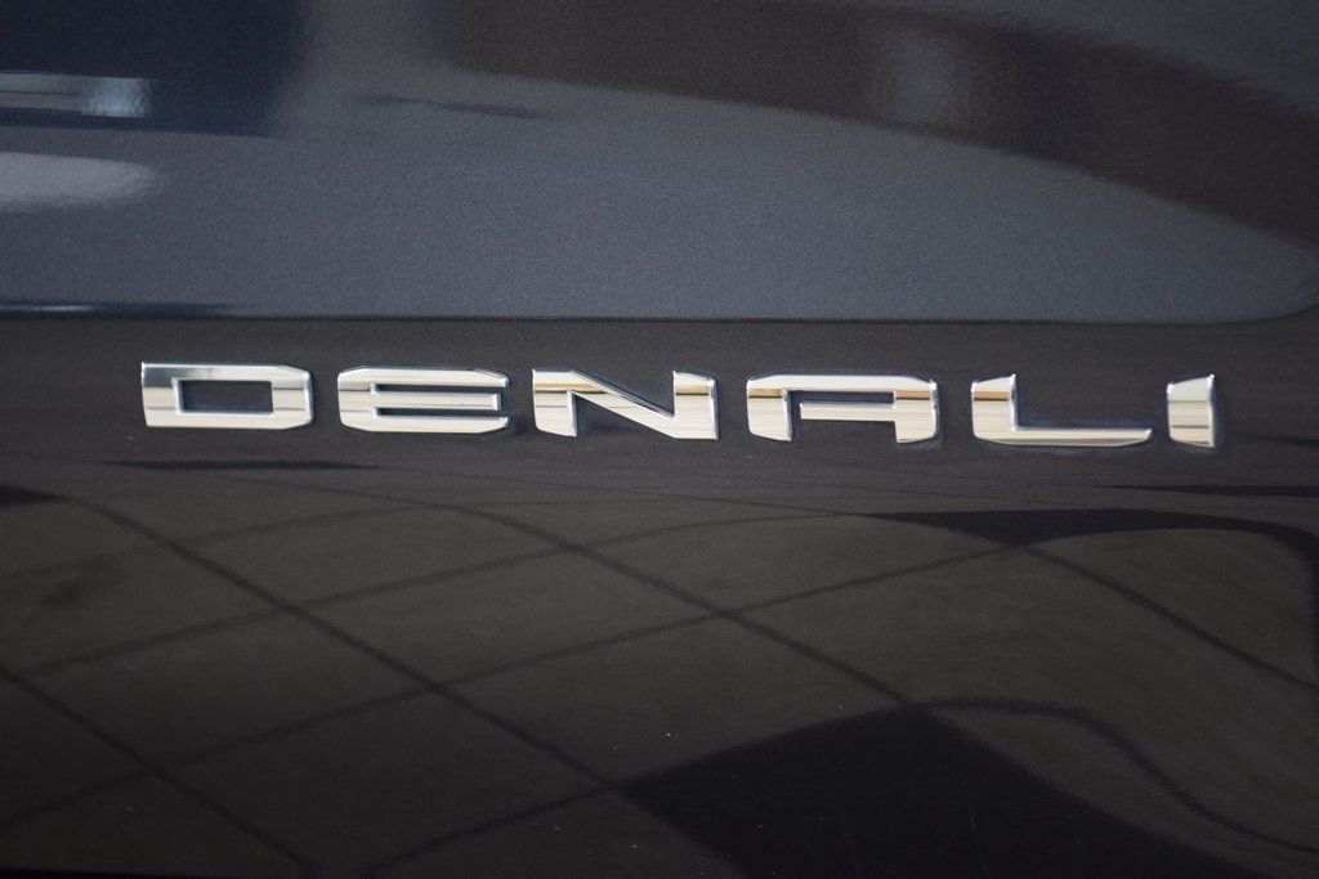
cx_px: 660
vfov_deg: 13.0
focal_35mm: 105
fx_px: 3847
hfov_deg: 19.5
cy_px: 440
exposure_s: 1/60
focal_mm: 70
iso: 1600
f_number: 2.8
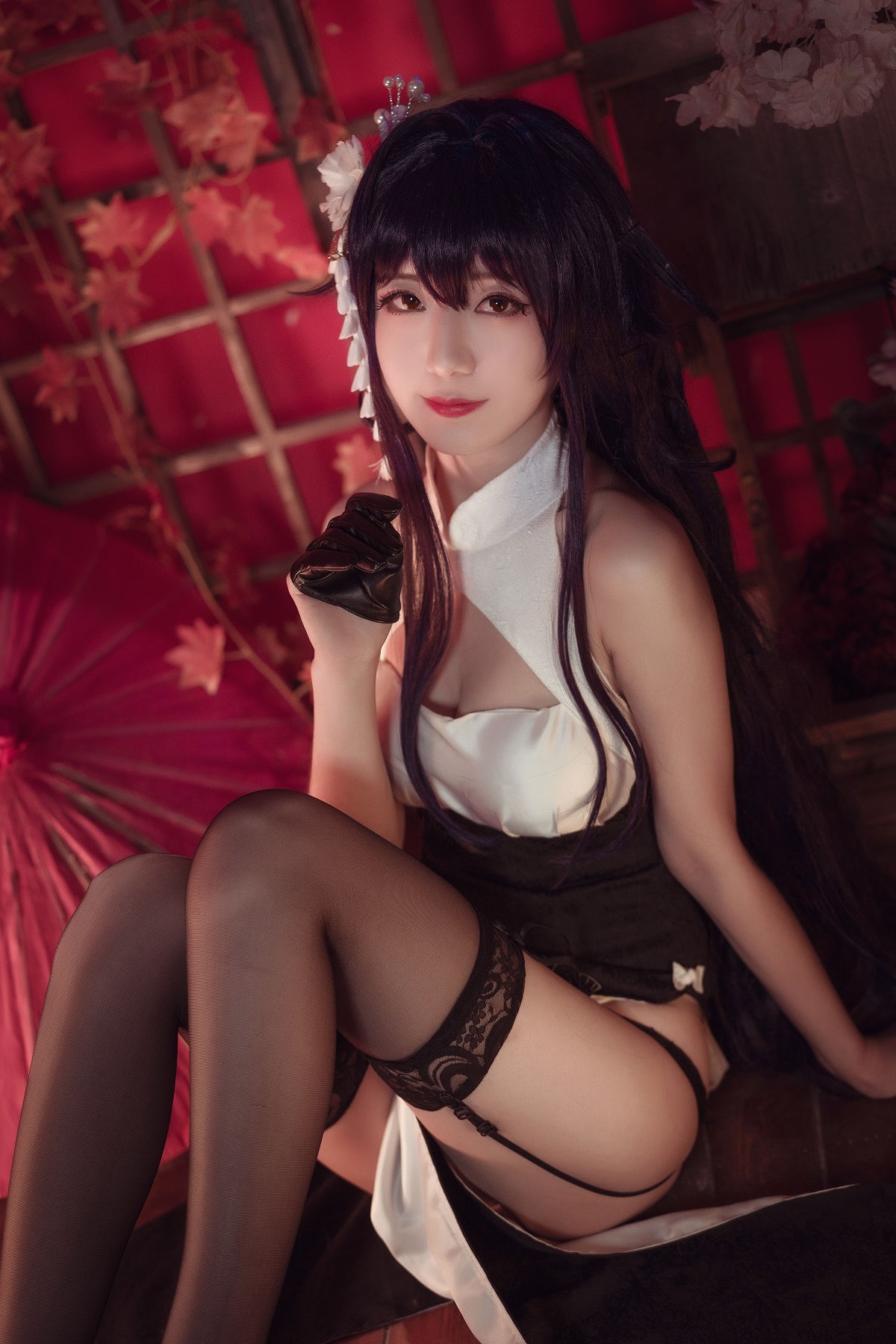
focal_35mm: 55
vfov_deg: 36.2
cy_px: 672
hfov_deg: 24.6
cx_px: 448
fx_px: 2053
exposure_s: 1/125
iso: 1000
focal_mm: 55
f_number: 2.5
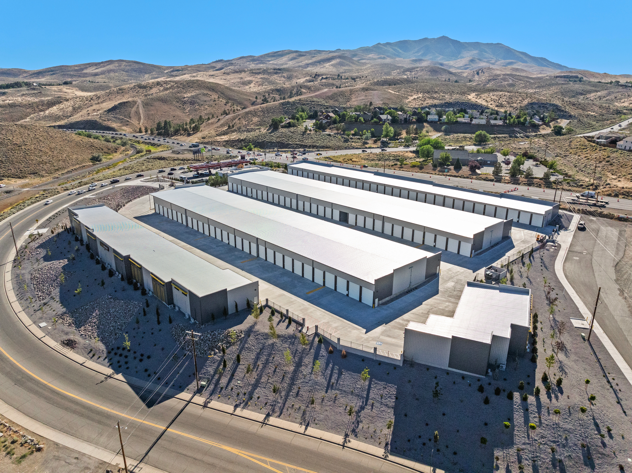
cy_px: 236
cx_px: 316
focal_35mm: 24
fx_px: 438
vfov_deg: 56.8
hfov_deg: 71.6
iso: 800
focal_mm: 12.29
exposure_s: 1/8000
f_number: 4
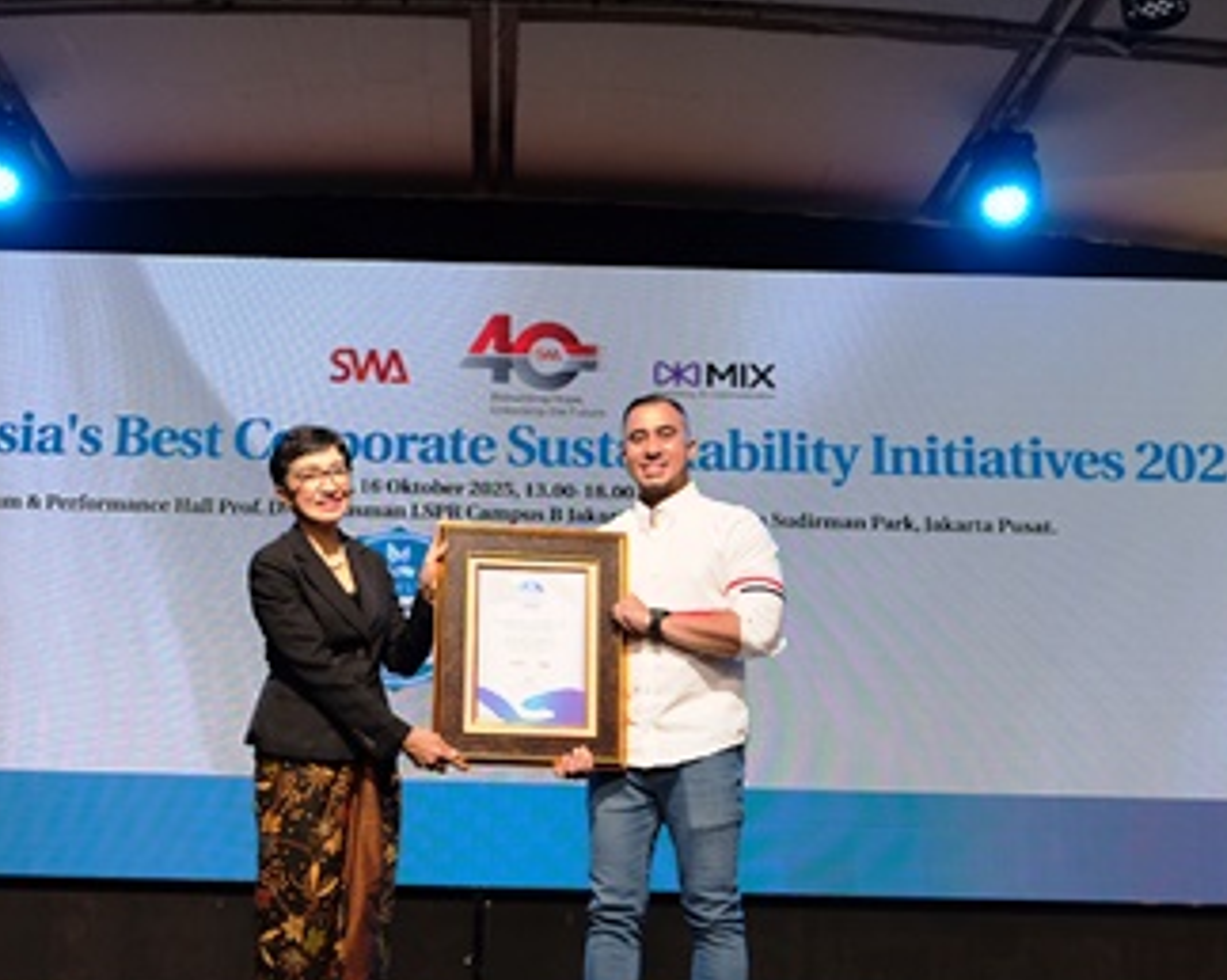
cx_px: 494
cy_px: 564
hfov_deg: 42.7
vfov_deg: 34.8
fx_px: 1561
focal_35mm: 43
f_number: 3.6
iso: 800
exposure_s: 1/125
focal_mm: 22.3
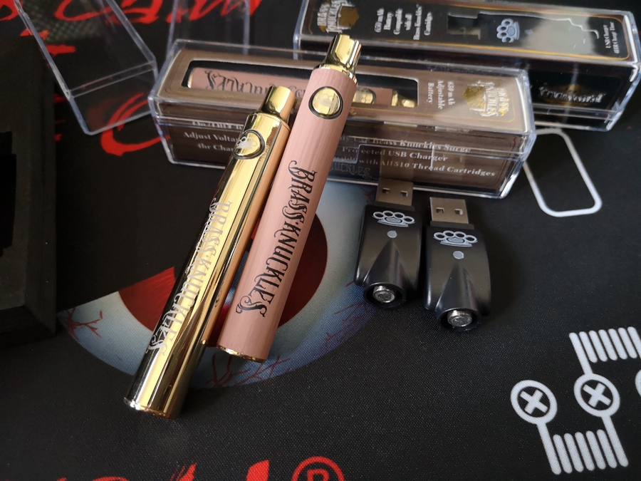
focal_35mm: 27
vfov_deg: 51.4
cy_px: 240
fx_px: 500
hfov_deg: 65.3
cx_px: 320
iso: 400
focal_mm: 3.95
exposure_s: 1/50
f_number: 1.8
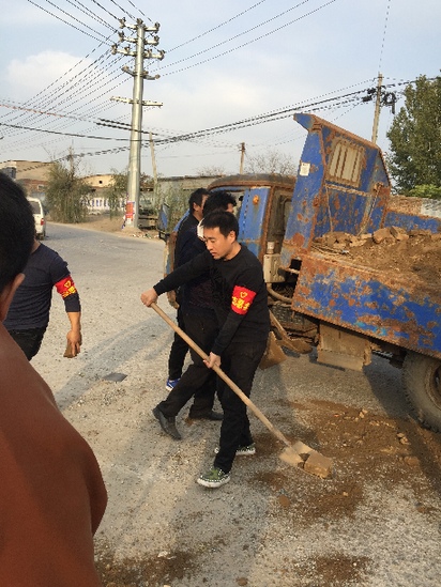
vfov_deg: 61.6
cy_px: 294
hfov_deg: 48.2
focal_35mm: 29
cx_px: 220
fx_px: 492
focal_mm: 4.15
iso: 32
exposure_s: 1/860
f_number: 2.2
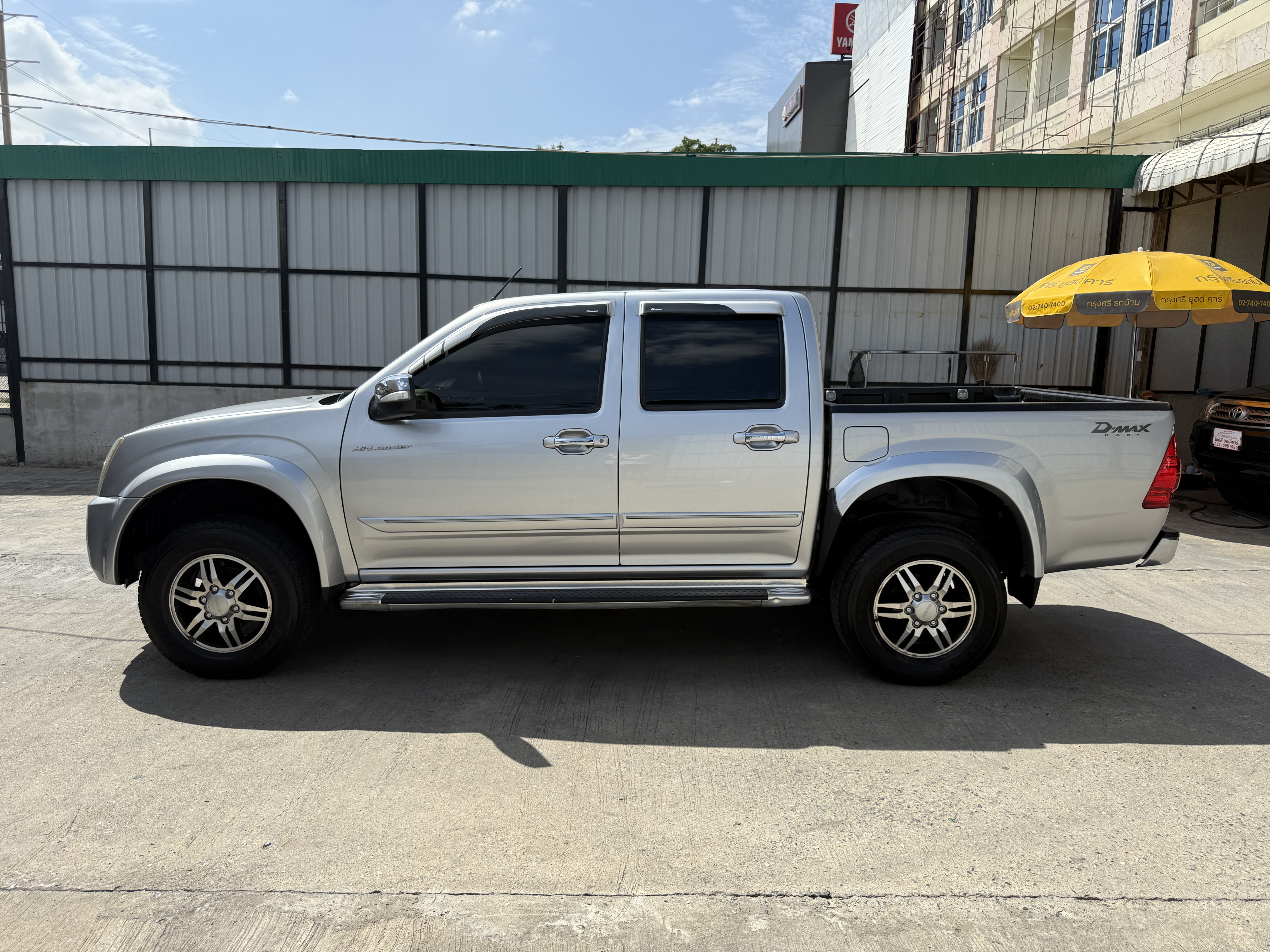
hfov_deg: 71.6
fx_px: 881
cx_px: 635
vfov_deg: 56.8
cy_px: 476
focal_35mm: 24
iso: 80
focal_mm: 6.76
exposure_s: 1/4167
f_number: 1.78
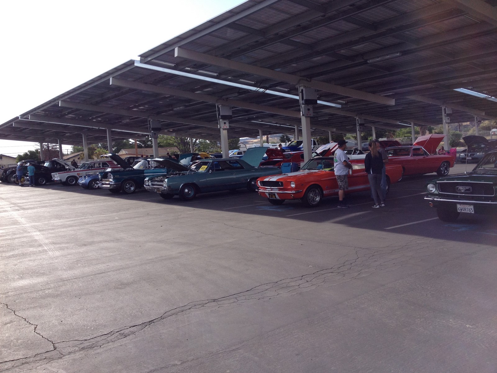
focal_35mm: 35
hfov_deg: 52.6
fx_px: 503
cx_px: 248
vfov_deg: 40.7
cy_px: 186
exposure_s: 1/1082
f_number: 2.4
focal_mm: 4.28
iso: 50
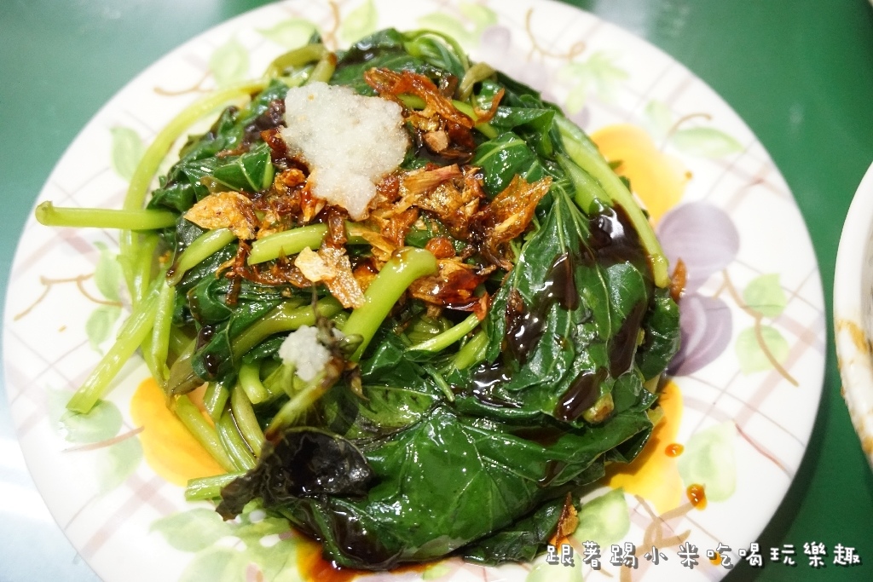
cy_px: 291
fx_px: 873
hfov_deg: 53.1
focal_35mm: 36
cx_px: 436
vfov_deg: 36.9
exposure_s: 1/60
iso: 2500
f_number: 4.5
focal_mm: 24
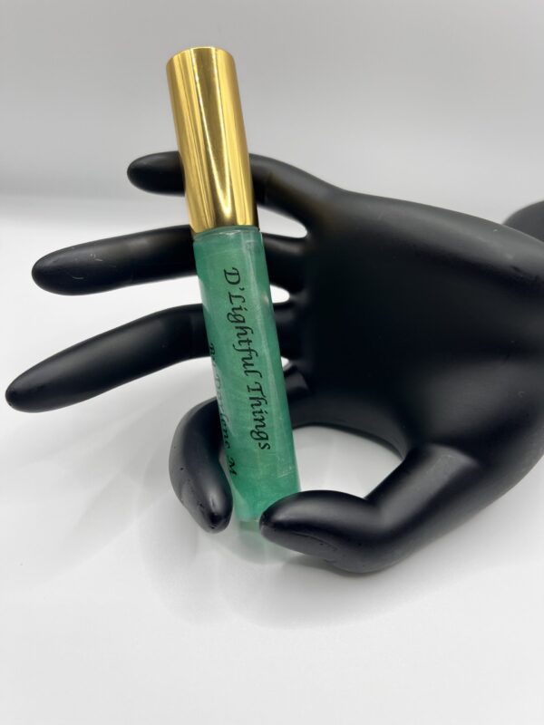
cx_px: 272
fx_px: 545
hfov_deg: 53.1
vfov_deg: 67.3
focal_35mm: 26
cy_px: 362
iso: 40
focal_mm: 5.1
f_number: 1.6
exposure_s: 1/259
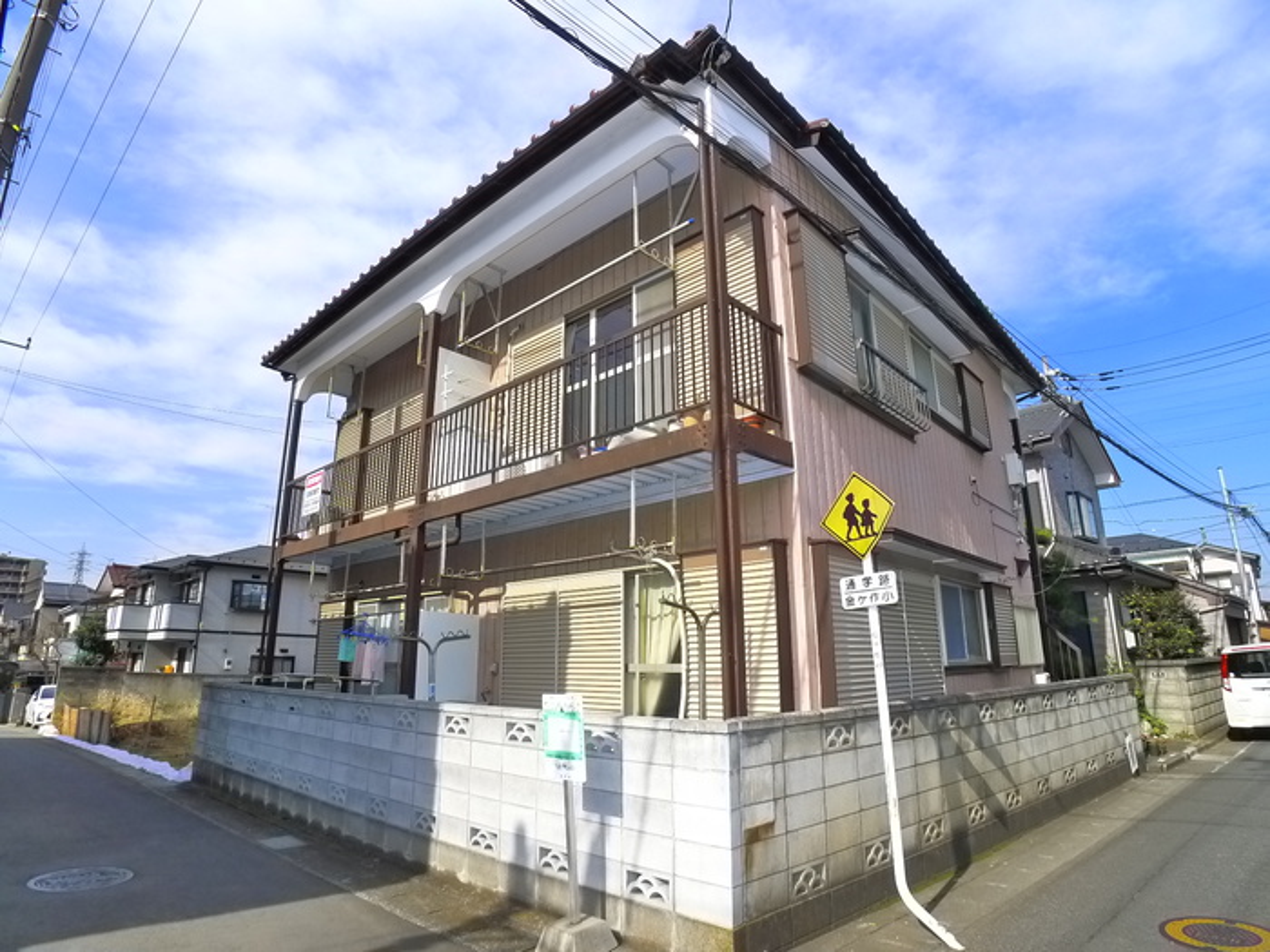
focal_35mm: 24
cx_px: 635
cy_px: 476
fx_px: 881
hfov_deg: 71.6
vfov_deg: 56.8
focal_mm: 5.1
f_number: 4
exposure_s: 1/640
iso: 400
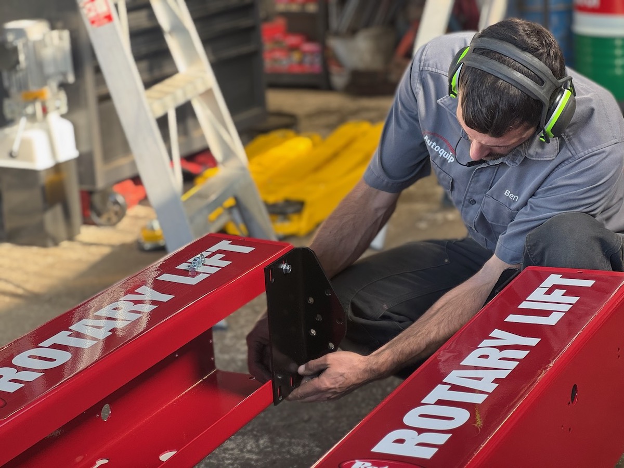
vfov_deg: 19.1
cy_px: 234
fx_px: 1388
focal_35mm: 77
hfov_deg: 25.3
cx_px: 312
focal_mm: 9
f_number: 2.8
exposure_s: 1/99
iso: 64
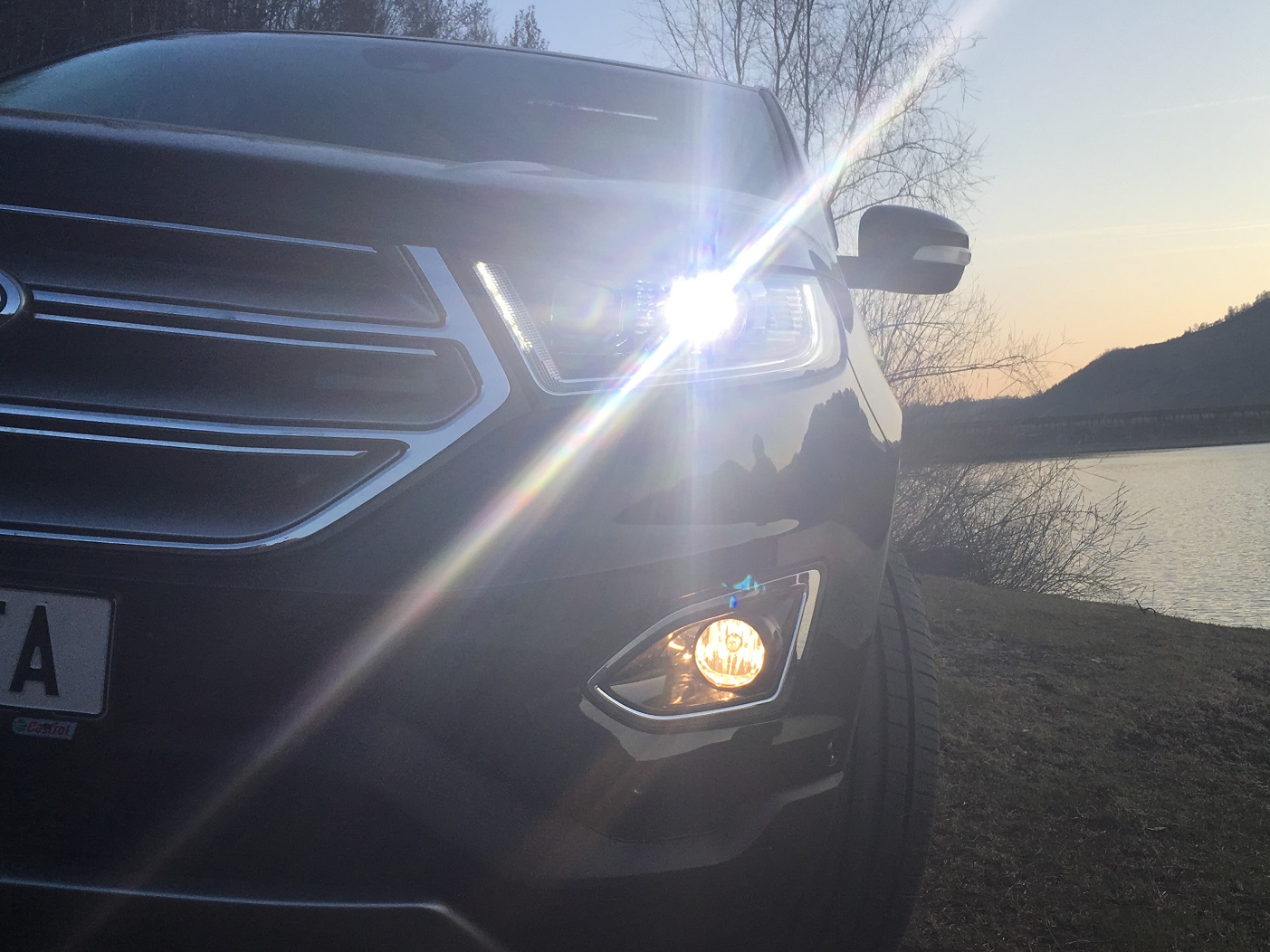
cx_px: 740
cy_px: 492
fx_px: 1541
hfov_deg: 44.6
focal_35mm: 42
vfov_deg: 34.3
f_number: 2.2
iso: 25
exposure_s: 1/651
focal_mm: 4.15
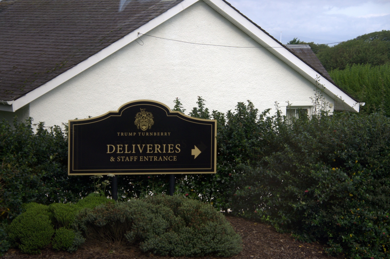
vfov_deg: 11.4
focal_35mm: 120
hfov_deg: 17.1
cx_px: 195
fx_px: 1297
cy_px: 130
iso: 1000
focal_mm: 80
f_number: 5.6
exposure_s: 1/500
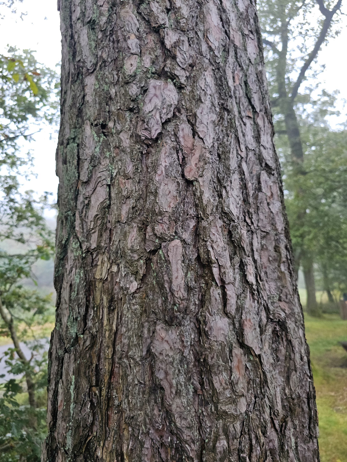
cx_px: 174
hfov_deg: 58.9
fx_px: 307
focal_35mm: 23
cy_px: 231
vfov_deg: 73.9
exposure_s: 1/180
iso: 80
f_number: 1.7
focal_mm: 6.3
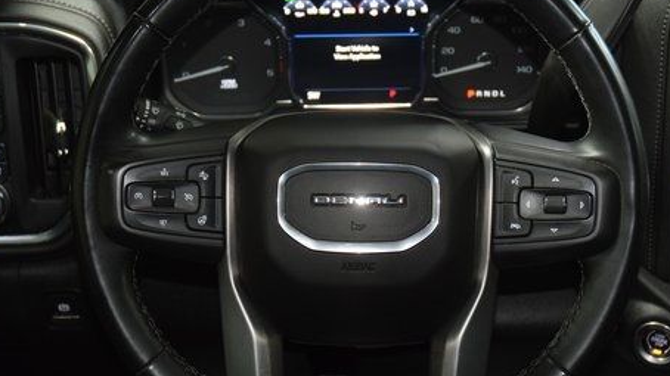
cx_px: 360
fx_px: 1221
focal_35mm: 69
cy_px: 198
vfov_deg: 17.5
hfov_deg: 30.7
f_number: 4
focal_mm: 31
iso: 1400
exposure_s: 1/20
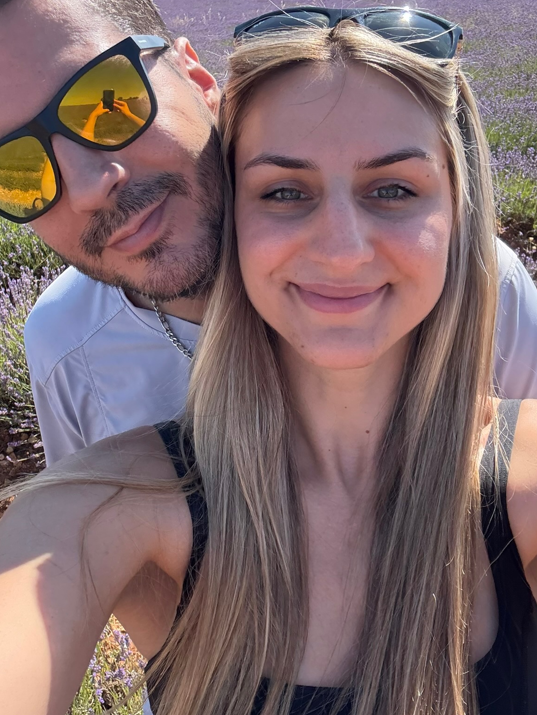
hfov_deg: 35.9
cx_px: 237
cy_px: 322
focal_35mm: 40
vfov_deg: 46.7
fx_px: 827
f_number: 1.9
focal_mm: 2.69
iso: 40
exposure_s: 1/557
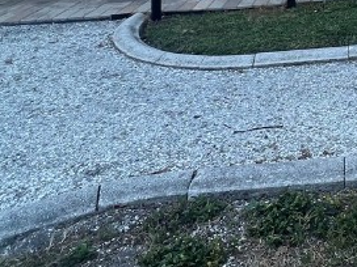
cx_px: 415
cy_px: -89
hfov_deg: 32.9
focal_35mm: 49
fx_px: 505
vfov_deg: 25.2
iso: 32
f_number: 1.8
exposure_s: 1/148
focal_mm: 1.57
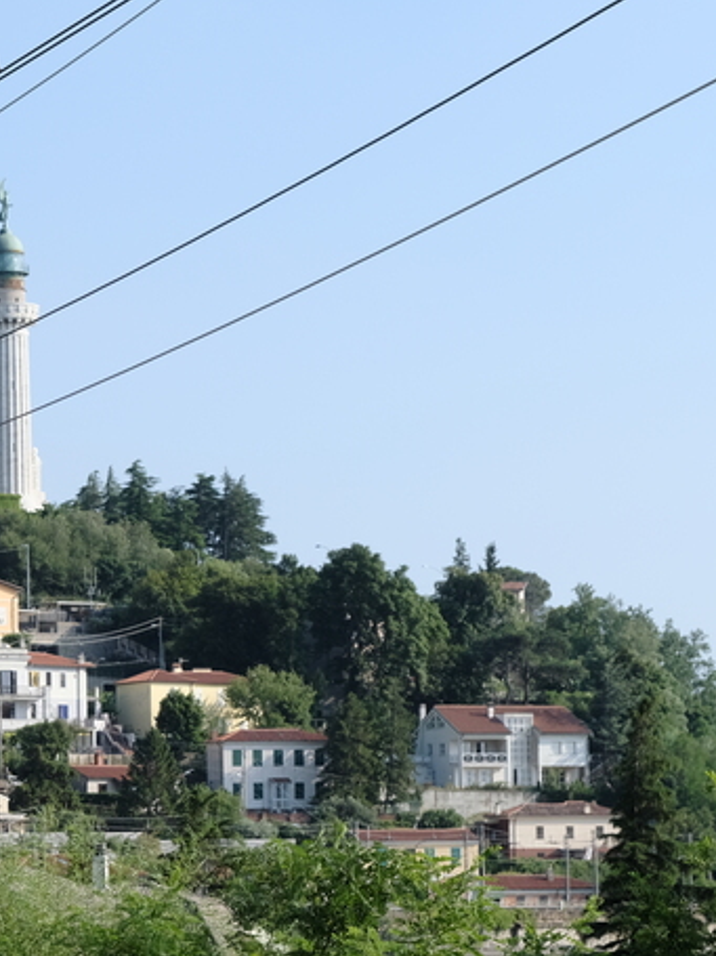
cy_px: 703
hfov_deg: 11.0
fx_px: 3642
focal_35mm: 132
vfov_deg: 14.9
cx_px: -202
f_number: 6.3
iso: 320
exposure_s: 1/640
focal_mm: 40.8
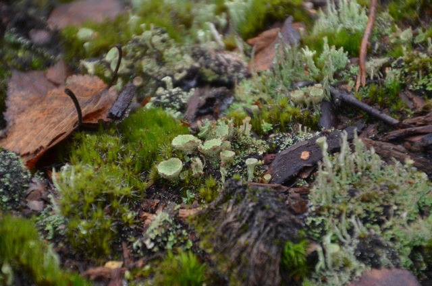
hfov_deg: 5.1
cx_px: 216
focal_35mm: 405
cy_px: 143
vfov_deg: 3.4
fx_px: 4850
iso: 640
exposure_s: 1/125
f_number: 6.3
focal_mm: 270
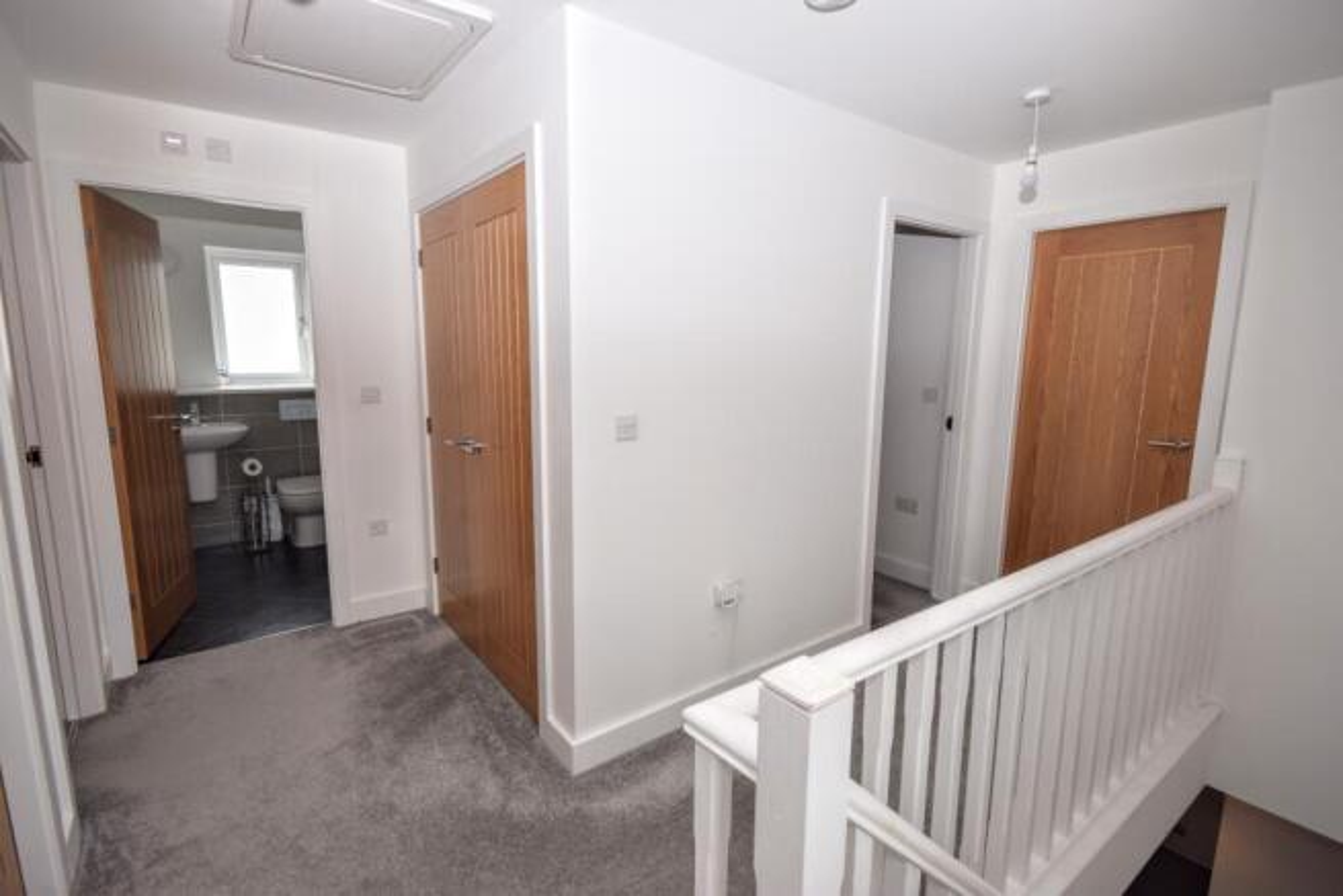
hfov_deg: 92.4
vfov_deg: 69.7
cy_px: 448
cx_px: 672
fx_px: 644
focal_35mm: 17
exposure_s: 1/60
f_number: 8
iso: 400
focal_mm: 11.5
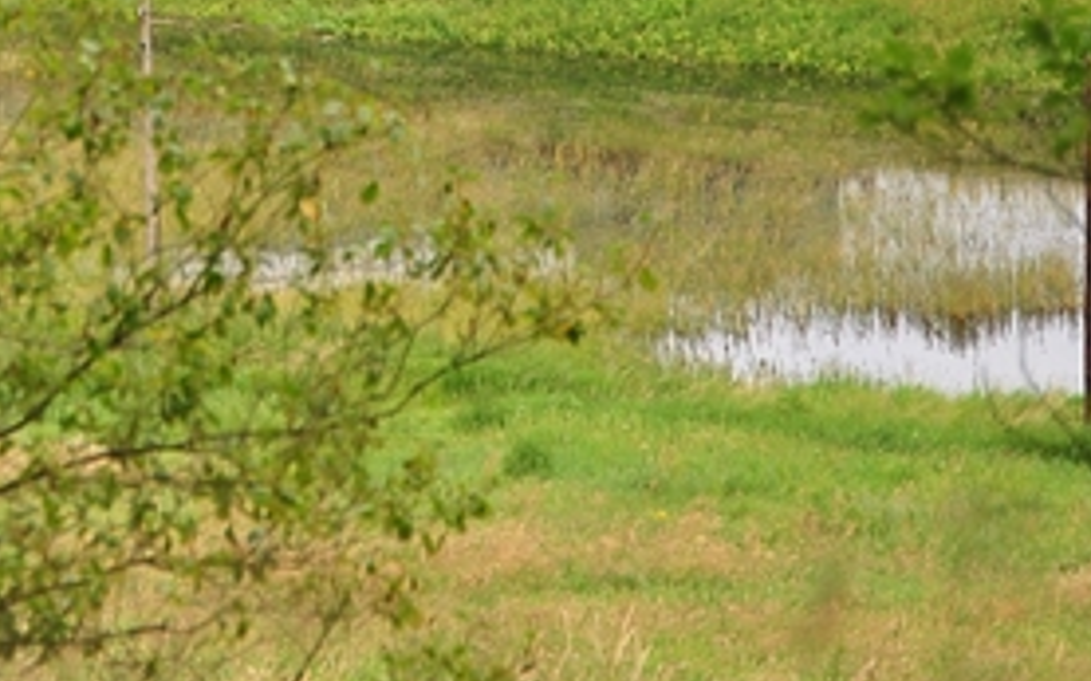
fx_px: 12601
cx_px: -311
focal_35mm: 424
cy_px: -565
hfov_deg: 4.9
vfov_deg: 3.1
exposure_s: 1/160
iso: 100
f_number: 6.3
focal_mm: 75
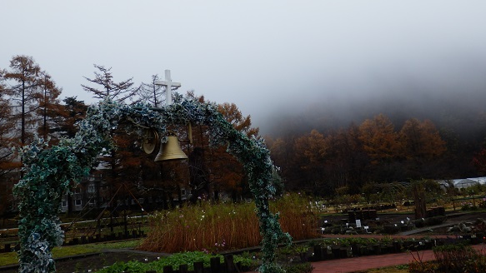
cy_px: 87
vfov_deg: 31.7
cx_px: 243
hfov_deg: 54.0
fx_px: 477
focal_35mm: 37
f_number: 3.4
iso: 80
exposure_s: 1/400
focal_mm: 6
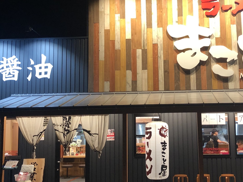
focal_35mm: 52
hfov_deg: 36.7
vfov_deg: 28.0
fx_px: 365
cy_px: 81
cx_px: 148
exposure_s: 1/24
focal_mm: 4
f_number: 1.8
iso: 40
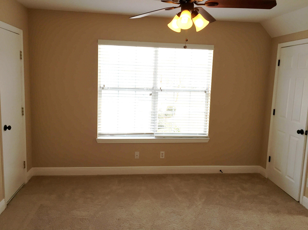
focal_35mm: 29
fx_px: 258
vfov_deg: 48.1
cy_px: 115
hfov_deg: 61.7
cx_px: 154
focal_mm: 4.15
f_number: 2.2
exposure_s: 1/120
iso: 32
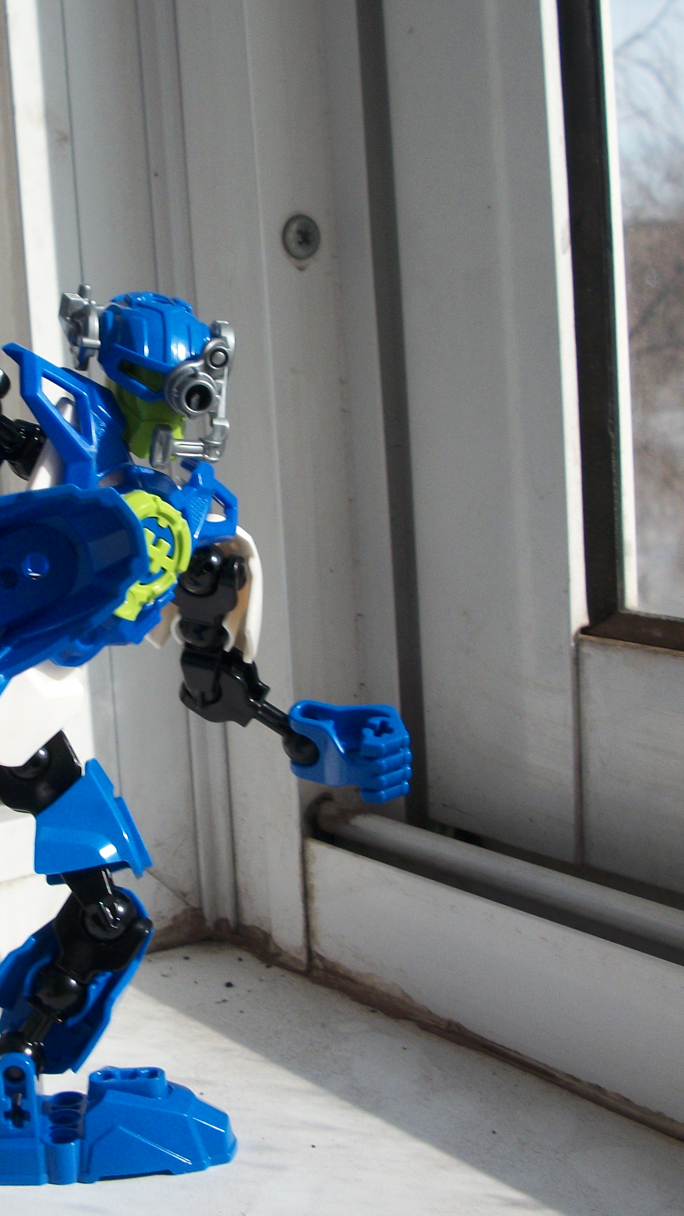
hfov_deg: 21.1
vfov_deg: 37.2
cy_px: 588
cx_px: 110
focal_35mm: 56
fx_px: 1806
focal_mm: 6.3
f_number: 8.8
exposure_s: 1/200
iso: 80
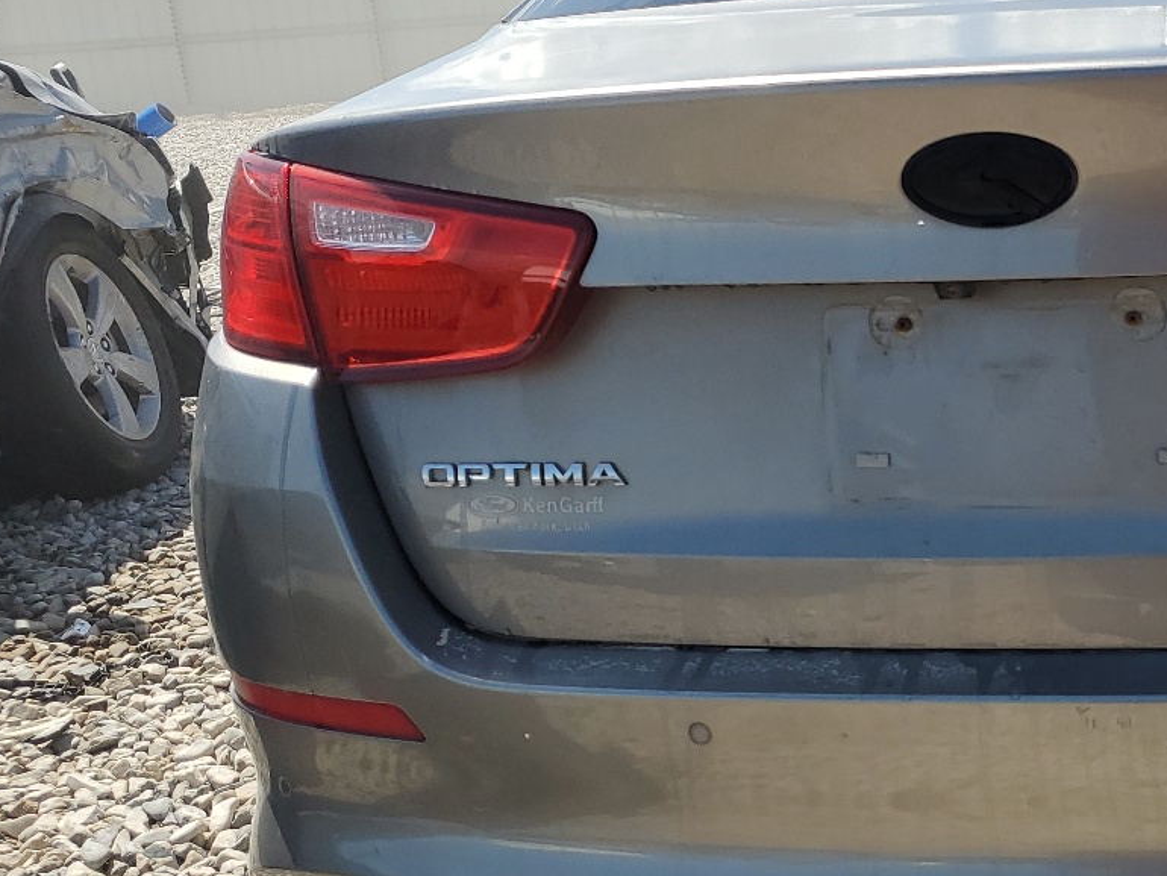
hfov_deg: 33.0
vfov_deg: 27.0
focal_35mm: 54
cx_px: 1129
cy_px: 502
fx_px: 1821
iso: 50
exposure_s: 1/3333
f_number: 1.5
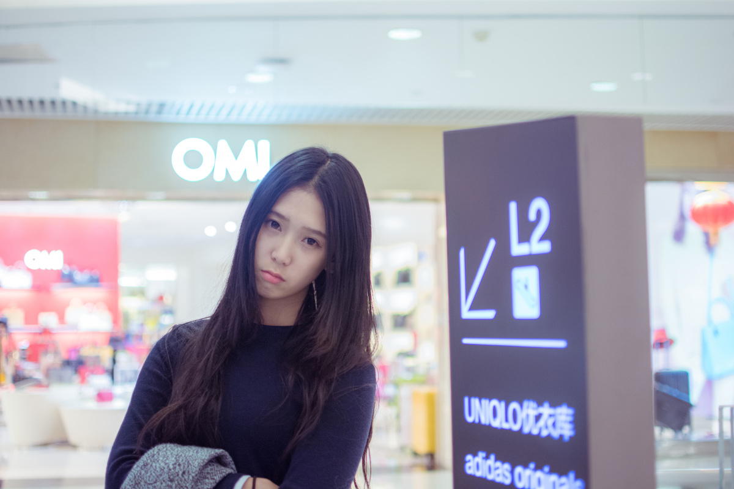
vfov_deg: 25.8
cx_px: 367
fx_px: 1070
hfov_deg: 37.9
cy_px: 244
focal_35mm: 52
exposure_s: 1/125
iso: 640
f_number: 1.8
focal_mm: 35
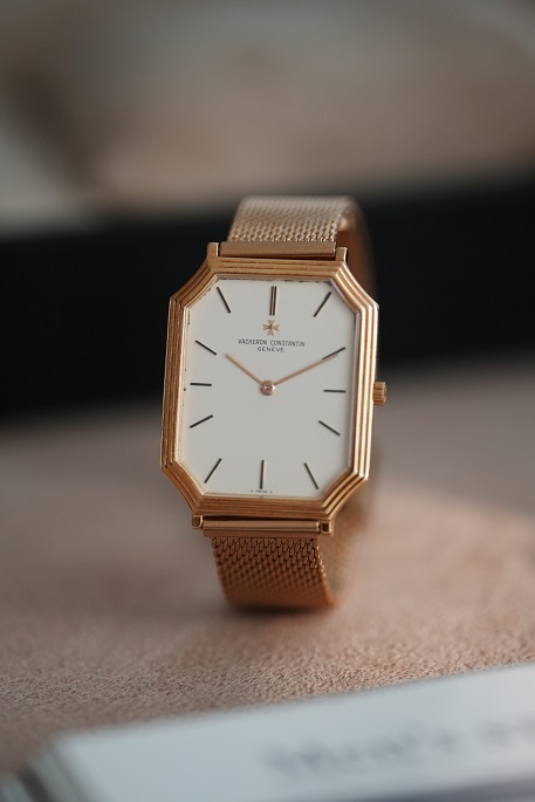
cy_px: 401
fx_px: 2339
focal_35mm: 105
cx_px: 268
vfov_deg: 19.5
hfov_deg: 13.0
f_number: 2.8
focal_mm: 105
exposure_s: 1/250
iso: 1600
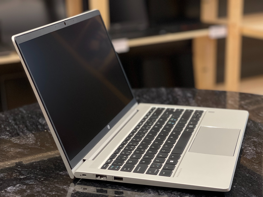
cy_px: 98
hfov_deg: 30.3
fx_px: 486
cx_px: 132
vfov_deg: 22.9
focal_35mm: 64
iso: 250
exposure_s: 1/75
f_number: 2.2
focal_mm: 7.5
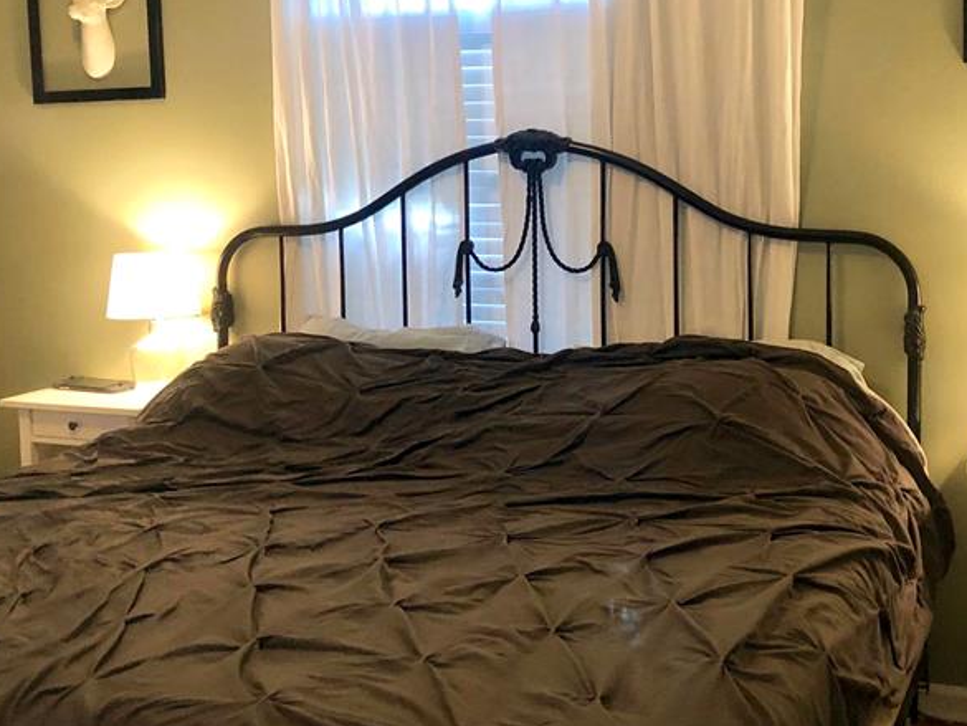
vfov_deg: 29.6
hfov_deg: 38.9
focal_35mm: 49
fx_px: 1369
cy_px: 308
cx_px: 534
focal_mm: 4
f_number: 1.8
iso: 80
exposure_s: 1/15
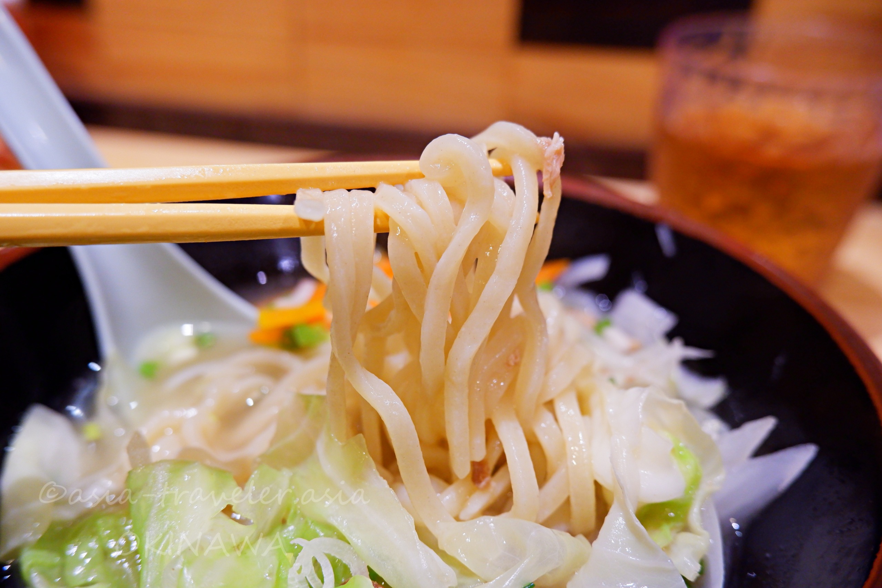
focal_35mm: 30
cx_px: 441
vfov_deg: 43.6
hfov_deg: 61.9
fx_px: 735
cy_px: 294
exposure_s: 1/45
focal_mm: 20.9
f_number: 4.2
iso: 2000
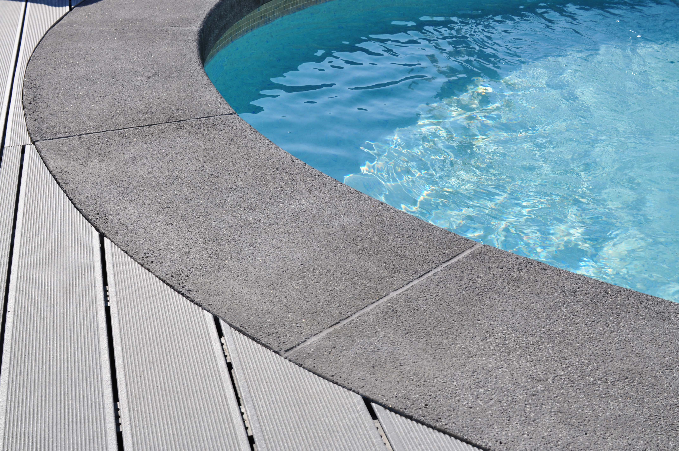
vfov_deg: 29.8
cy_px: 226
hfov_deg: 43.7
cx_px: 340
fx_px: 848
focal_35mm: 45
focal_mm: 30
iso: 200
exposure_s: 1/400
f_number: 10
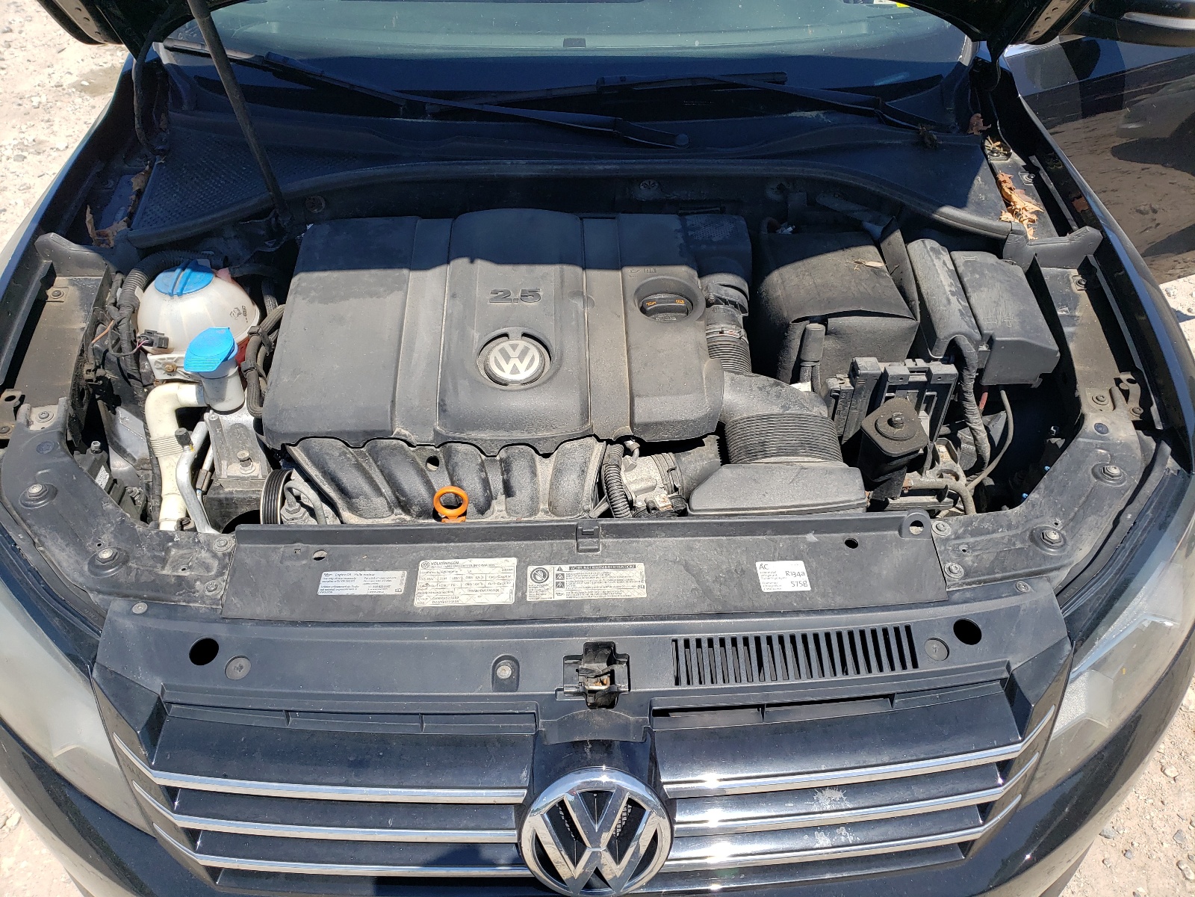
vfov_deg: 53.1
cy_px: 448
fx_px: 898
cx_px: 598
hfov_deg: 67.3
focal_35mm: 26
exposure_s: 1/2000
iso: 50
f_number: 1.5
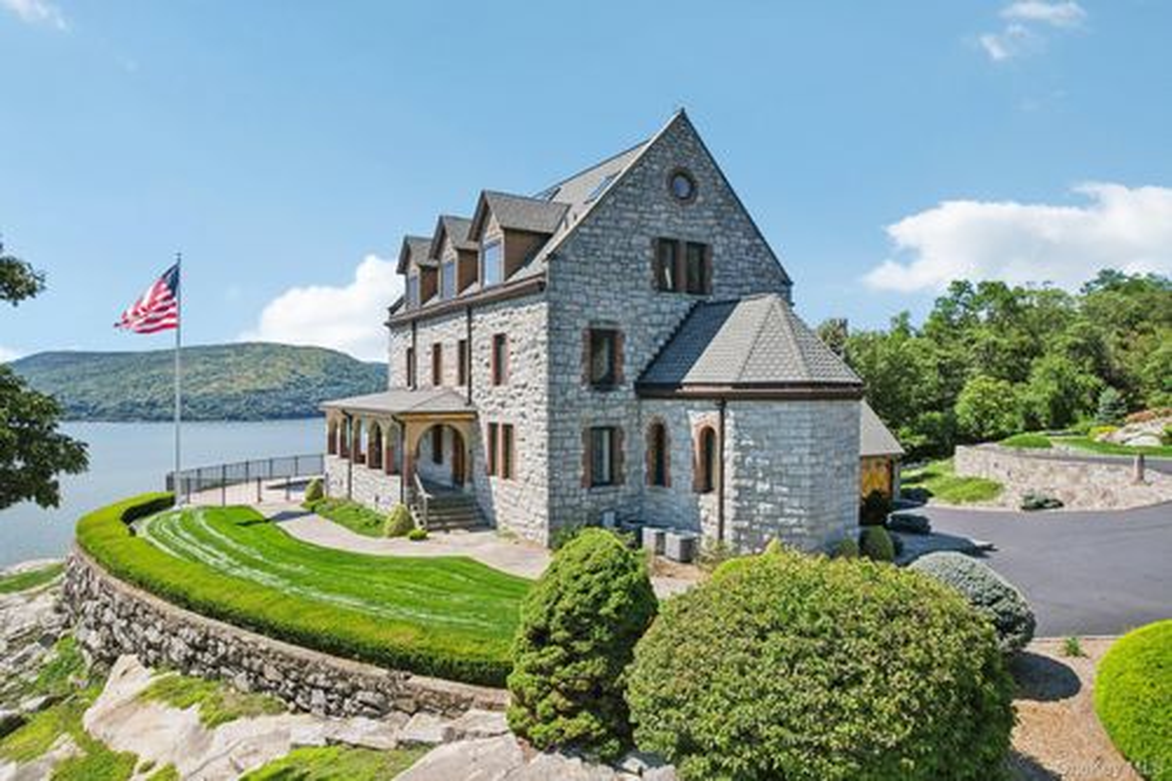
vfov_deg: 57.2
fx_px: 716
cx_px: 586
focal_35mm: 22
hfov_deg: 78.6
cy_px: 390
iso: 130
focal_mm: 8.38
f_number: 2.8
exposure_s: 1/2000
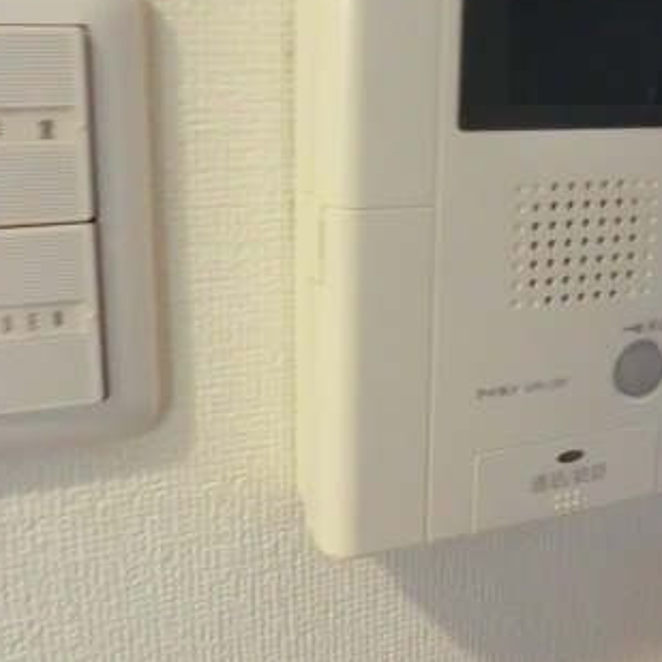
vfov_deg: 38.1
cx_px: 452
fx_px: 952
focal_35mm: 44
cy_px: 242
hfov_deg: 37.8
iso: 800
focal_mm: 4.3
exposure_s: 1/15
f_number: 3.2
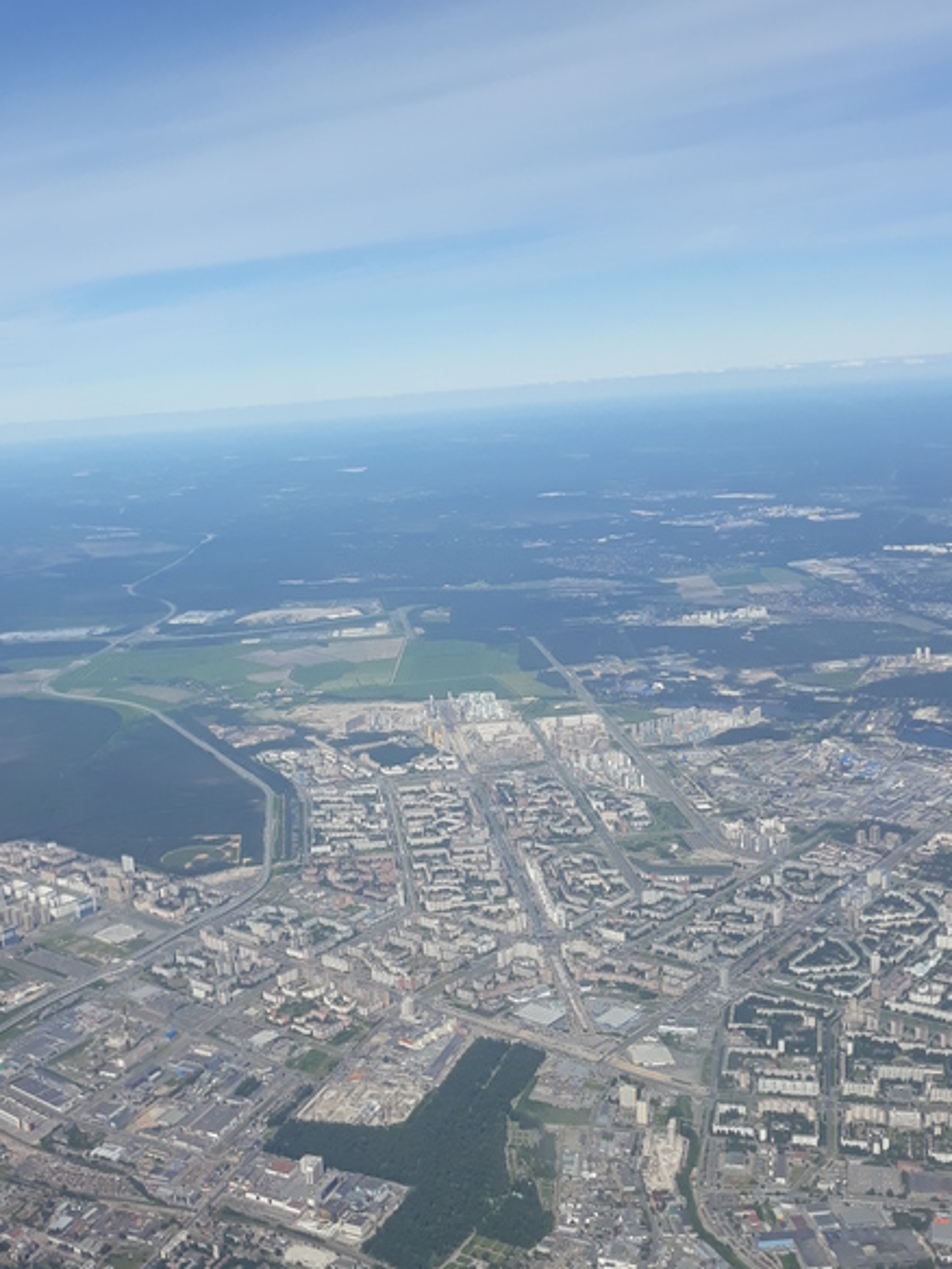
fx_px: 1357
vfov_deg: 50.0
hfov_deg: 38.3
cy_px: 715
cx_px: 337
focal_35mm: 37
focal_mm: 3.71
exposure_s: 1/1198
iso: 40
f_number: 1.7
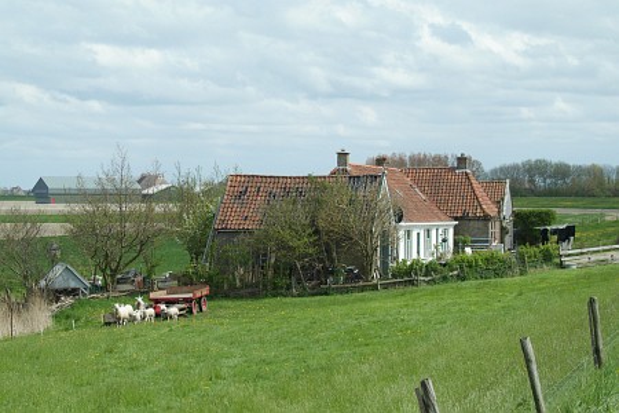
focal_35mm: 93
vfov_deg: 14.7
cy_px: 206
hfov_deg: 21.9
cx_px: 310
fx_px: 1599
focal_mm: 62
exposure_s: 1/500
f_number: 5.6
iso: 200
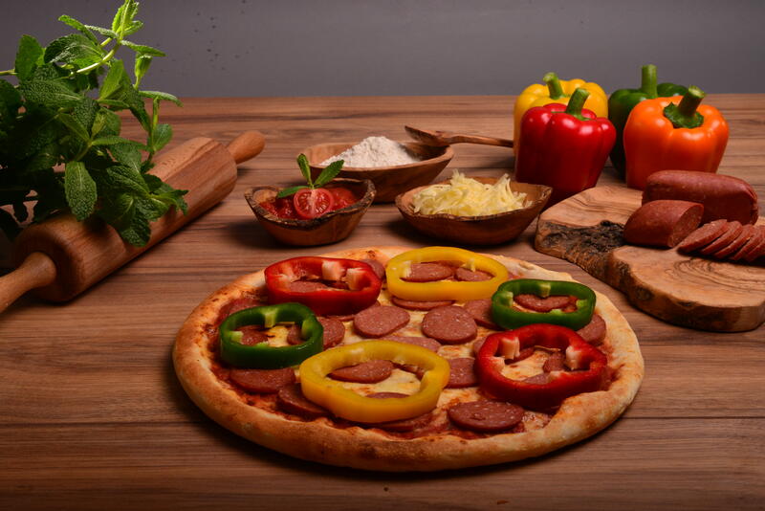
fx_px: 1063
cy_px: 256
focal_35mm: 50
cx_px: 382
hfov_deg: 39.6
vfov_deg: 27.0
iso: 1000
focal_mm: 50
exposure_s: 1/250
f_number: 16
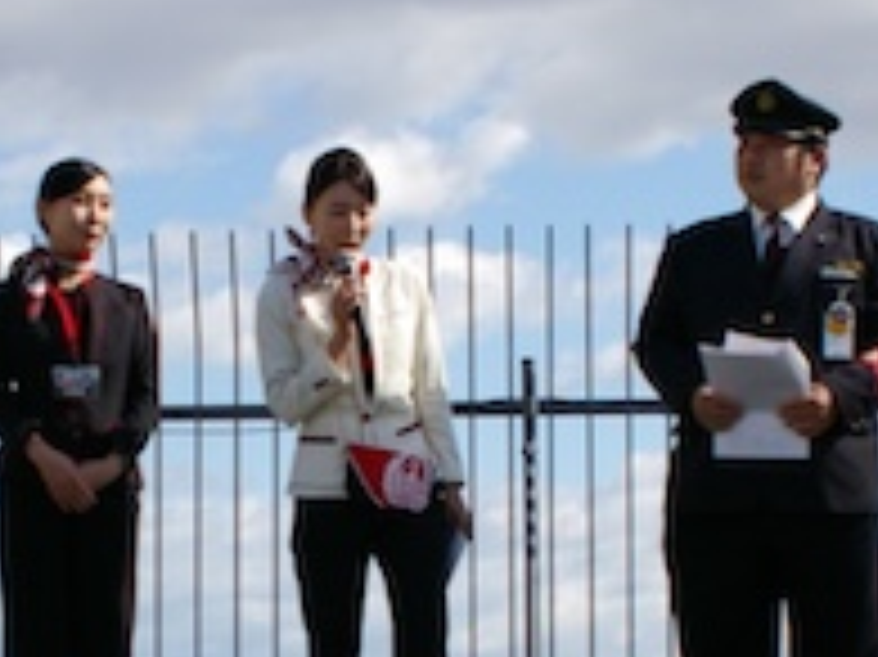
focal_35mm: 124
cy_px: 583
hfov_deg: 15.8
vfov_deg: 11.9
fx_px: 3143
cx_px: 234
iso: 400
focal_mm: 28
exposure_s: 1/4000
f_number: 4
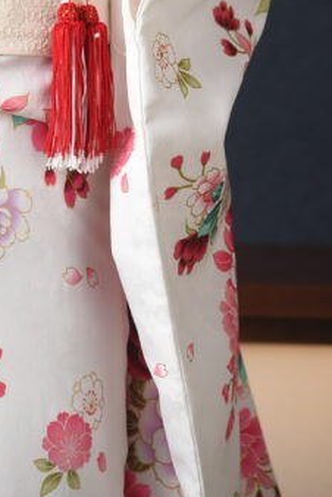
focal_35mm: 318
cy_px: -238
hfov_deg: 4.3
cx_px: -1
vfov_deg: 6.4
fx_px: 4390
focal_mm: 105
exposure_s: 1/200
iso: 160
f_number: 4
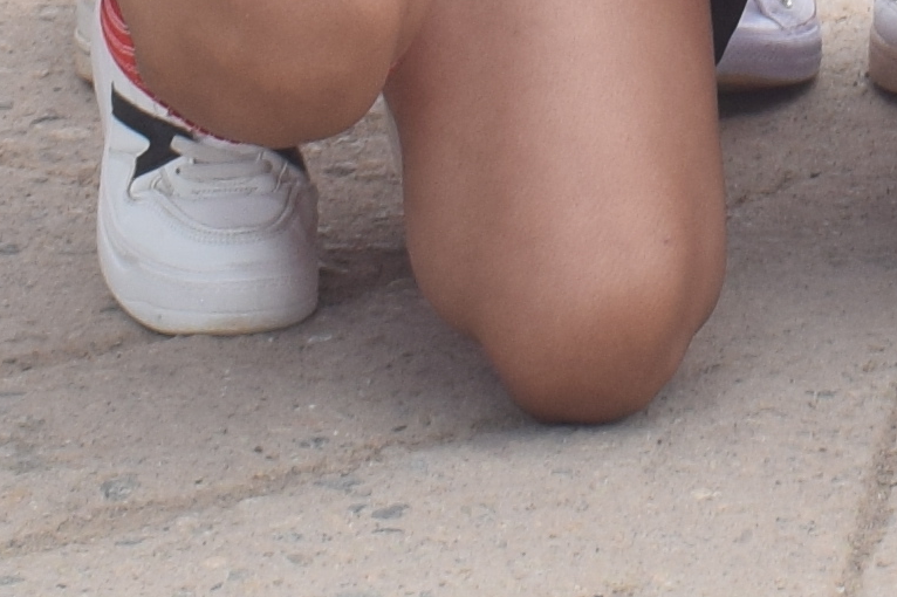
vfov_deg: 4.4
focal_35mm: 294
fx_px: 7320
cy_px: -1596
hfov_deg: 6.9
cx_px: 1369
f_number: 8
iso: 200
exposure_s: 1/250
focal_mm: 25
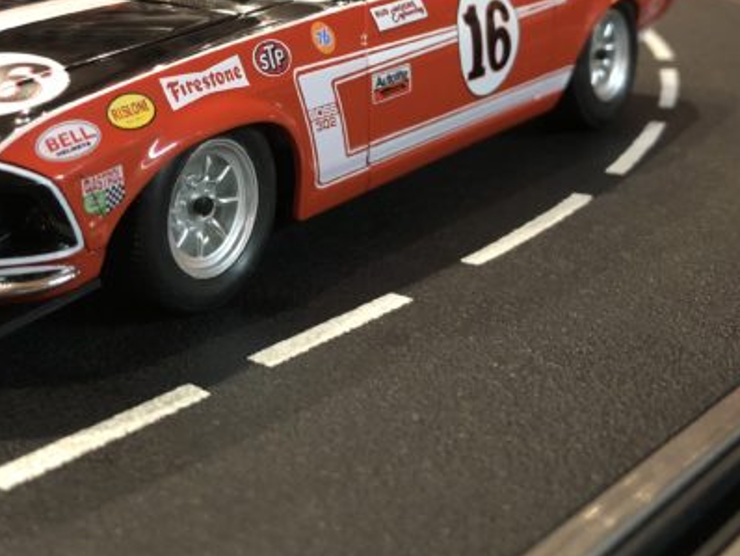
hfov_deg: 35.0
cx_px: 219
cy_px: 69
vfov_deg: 26.3
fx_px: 1155
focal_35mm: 54
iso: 100
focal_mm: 3.99
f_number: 1.8
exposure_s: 1/6
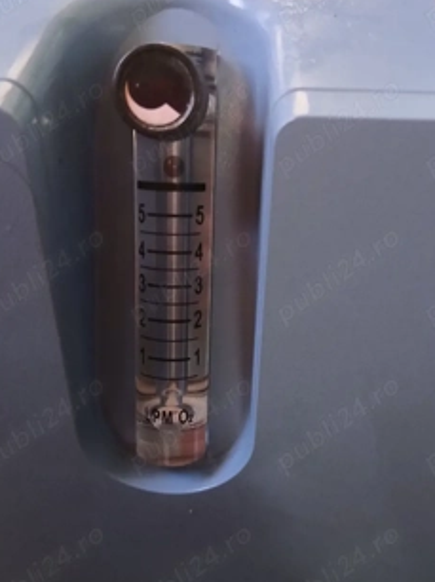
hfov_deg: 41.7
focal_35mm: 34
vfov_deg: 54.0
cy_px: 299
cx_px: 228
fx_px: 570
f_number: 1.8
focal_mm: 3.98
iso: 500
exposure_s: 1/25.1
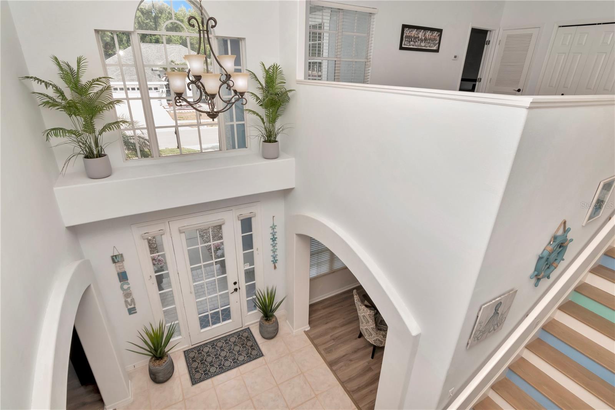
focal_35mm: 16
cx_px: 308
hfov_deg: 95.0
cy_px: 205
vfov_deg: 72.0
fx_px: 282
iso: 640
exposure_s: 1/200
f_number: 9
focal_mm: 11
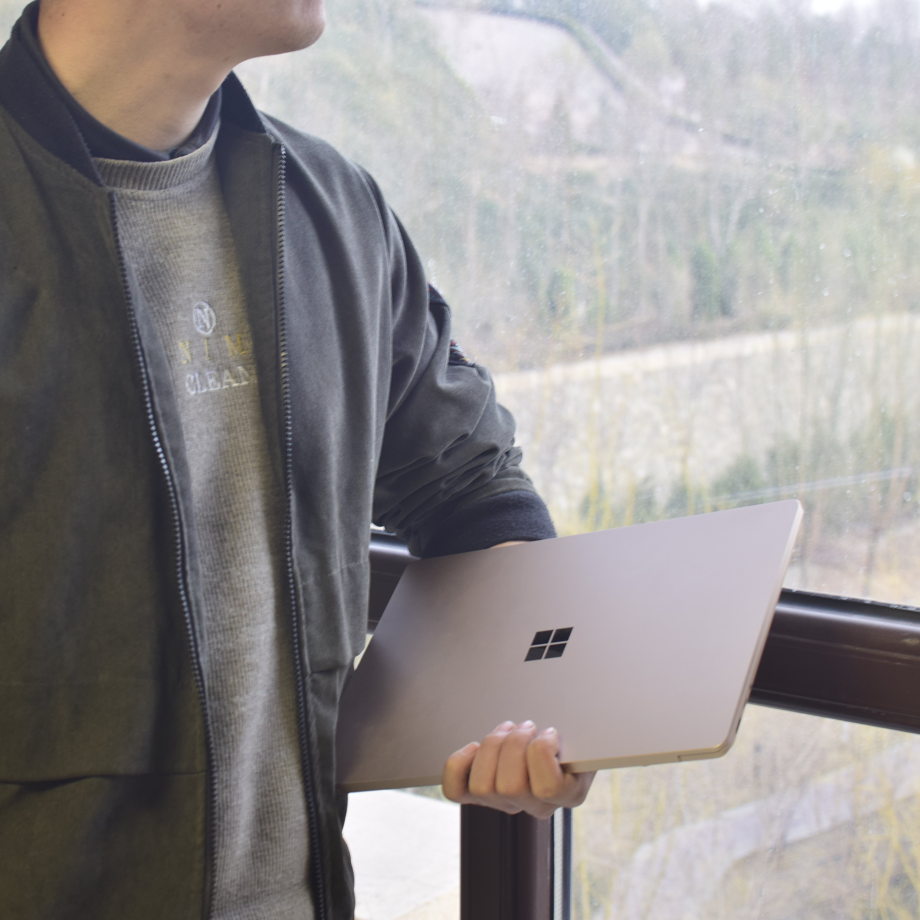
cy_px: 460
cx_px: 353
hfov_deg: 25.4
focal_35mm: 68
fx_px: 2034
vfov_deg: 25.5
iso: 200
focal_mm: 35
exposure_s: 1/15
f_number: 7.1
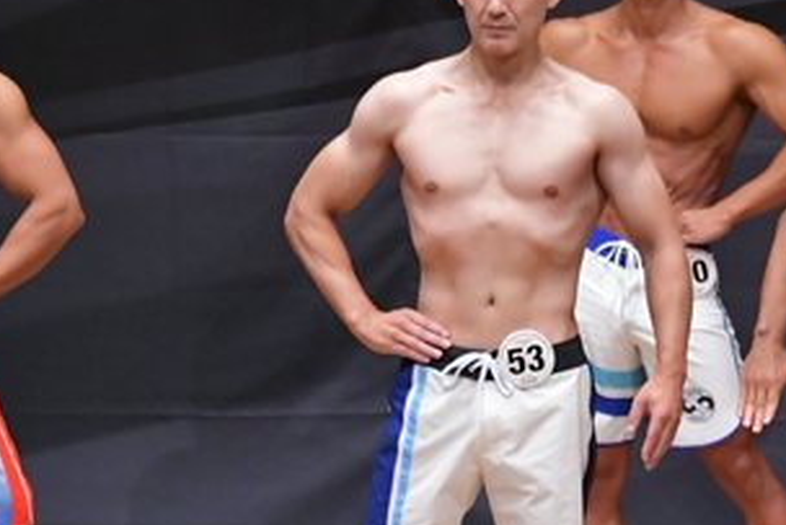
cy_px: 422
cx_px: 443
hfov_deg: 3.4
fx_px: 13346
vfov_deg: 2.3
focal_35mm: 611
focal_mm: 160
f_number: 5.6
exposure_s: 1/400
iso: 6400
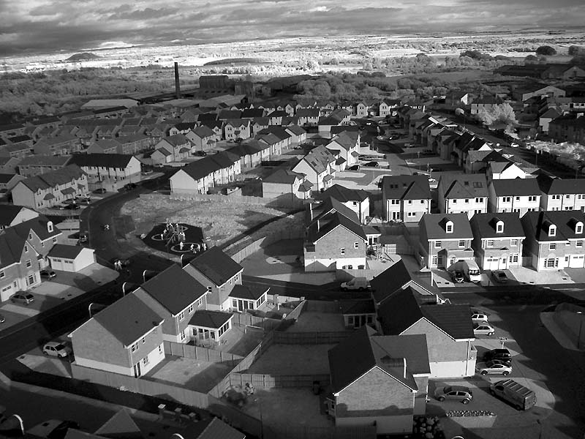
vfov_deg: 39.7
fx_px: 608
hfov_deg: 51.4
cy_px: 220
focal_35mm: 36
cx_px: 292
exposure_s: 1/400
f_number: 2.7
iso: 80
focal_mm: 6
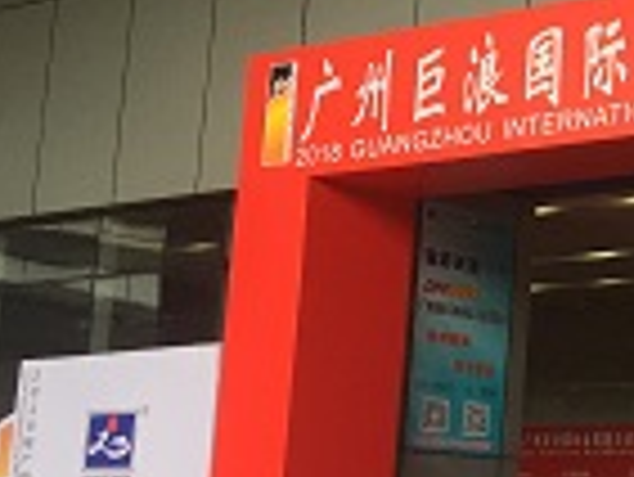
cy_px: 259
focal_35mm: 103
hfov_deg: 17.0
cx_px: 989
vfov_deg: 14.4
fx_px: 1888
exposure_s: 1/100
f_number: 2.2
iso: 50
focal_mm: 4.15
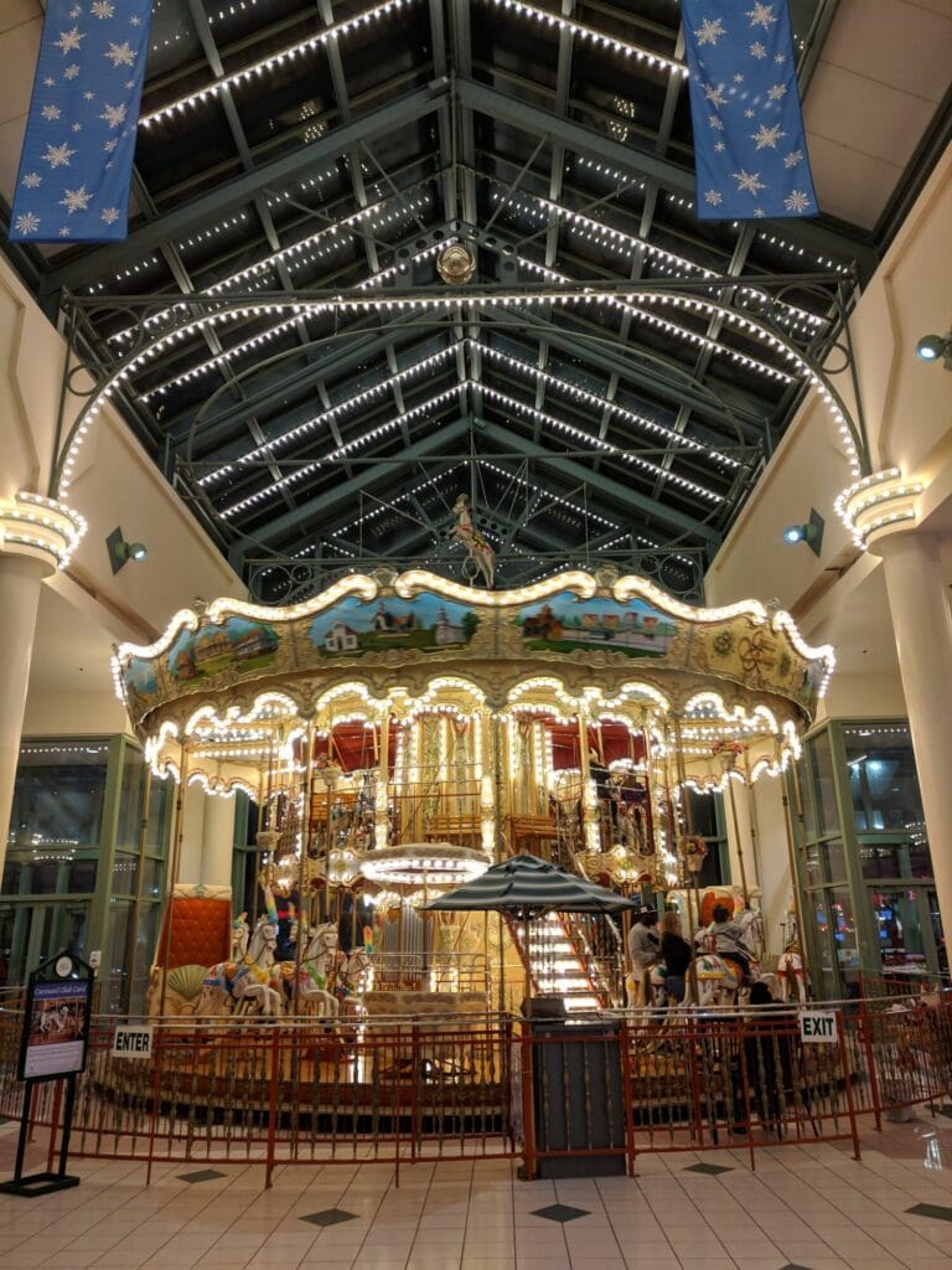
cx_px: 476
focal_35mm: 26
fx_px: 953
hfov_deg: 53.1
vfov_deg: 67.3
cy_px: 635
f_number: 2
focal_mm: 4.67
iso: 248
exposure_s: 1/60
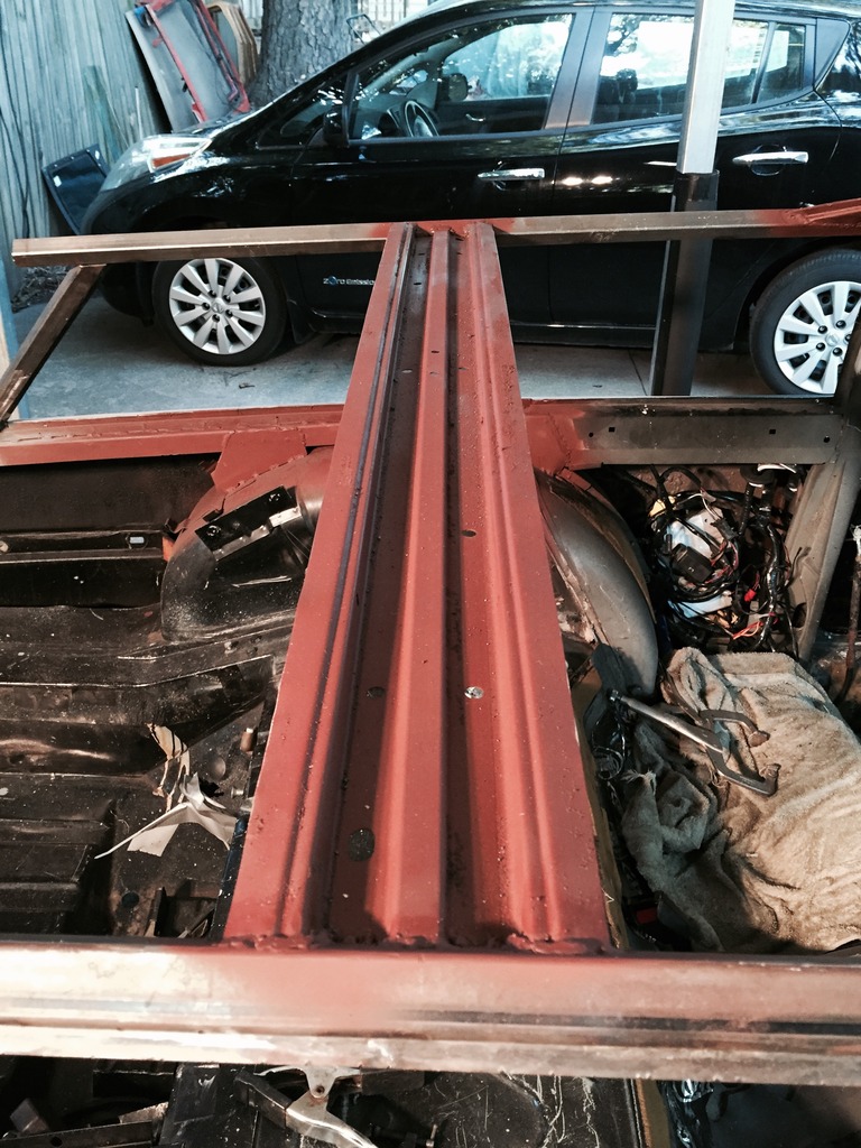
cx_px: 430
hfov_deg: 48.2
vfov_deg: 61.7
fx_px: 962
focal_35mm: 29
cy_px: 574
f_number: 2.2
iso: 160
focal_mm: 4.15
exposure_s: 1/30
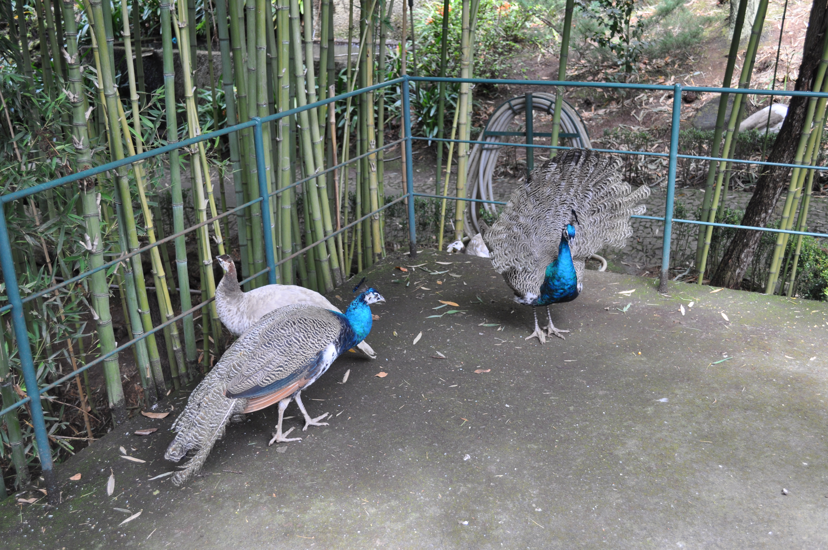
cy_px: 275
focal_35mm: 39
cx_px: 414
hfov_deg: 49.6
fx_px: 896
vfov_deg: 34.1
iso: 400
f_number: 4.5
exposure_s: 1/80
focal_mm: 26
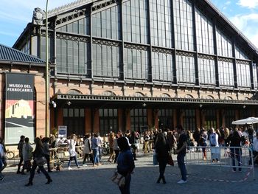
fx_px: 283
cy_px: 97
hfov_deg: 48.9
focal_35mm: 38
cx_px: 129
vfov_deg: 37.8
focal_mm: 6.7
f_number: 4
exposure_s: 1/640
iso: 160
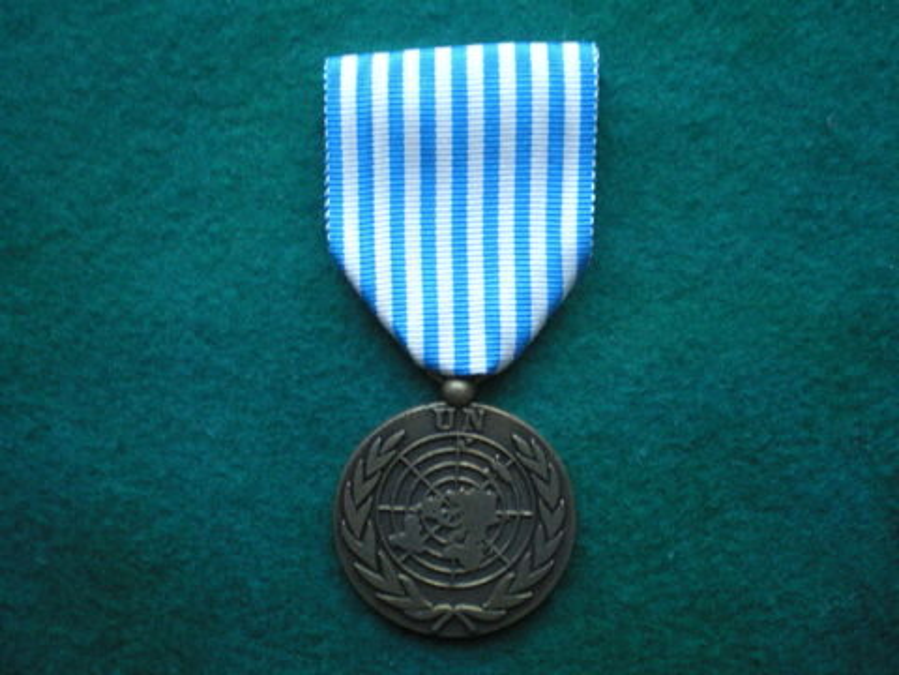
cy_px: 338
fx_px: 987
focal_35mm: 38
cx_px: 450
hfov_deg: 49.0
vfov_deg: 37.7
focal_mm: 6.3
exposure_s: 1/15
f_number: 3.1
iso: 400
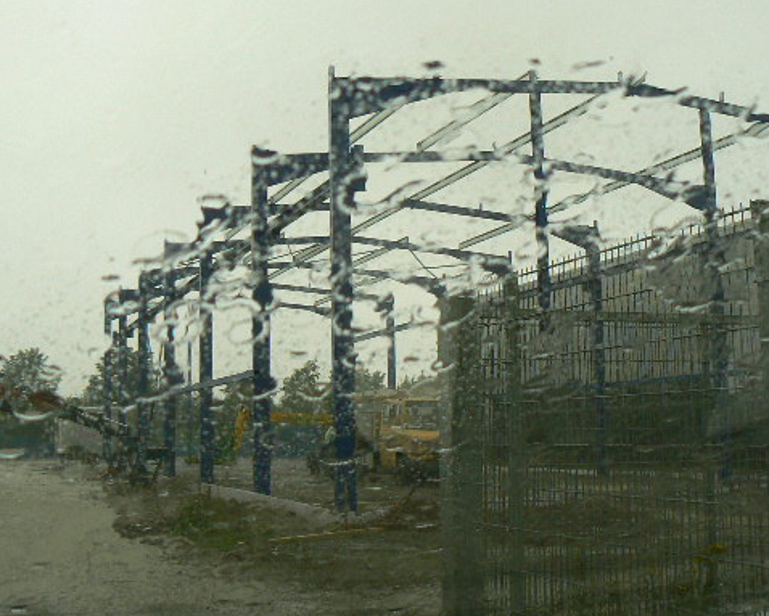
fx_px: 1070
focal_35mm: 47
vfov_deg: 32.1
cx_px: 410
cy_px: 264
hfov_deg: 39.5
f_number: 3.6
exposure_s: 1/60
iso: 80
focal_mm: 6
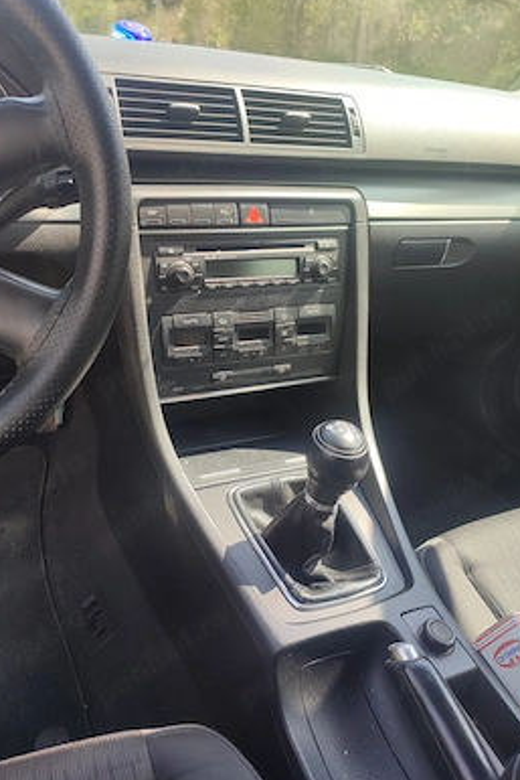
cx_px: 233
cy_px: 381
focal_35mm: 27
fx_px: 584
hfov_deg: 47.9
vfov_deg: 67.4
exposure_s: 1/177
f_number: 1.9
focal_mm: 6.04
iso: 50
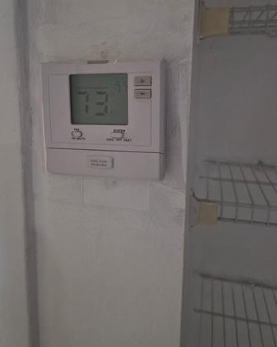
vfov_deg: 56.9
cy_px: 144
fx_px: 318
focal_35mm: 31
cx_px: 119
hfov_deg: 47.0
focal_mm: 5.4
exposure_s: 1/120
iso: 640
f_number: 1.8
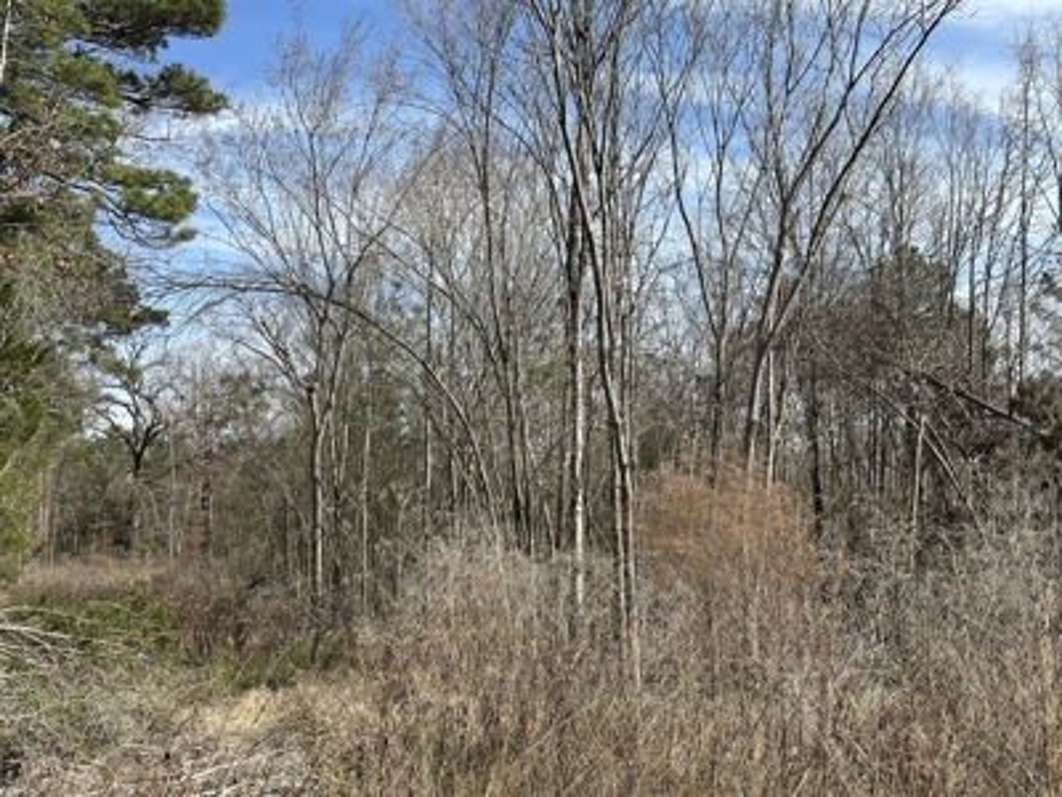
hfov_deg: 39.7
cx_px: 531
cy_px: 398
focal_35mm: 48
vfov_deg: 30.3
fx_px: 1473
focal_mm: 6.86
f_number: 1.78
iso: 64
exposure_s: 1/2809
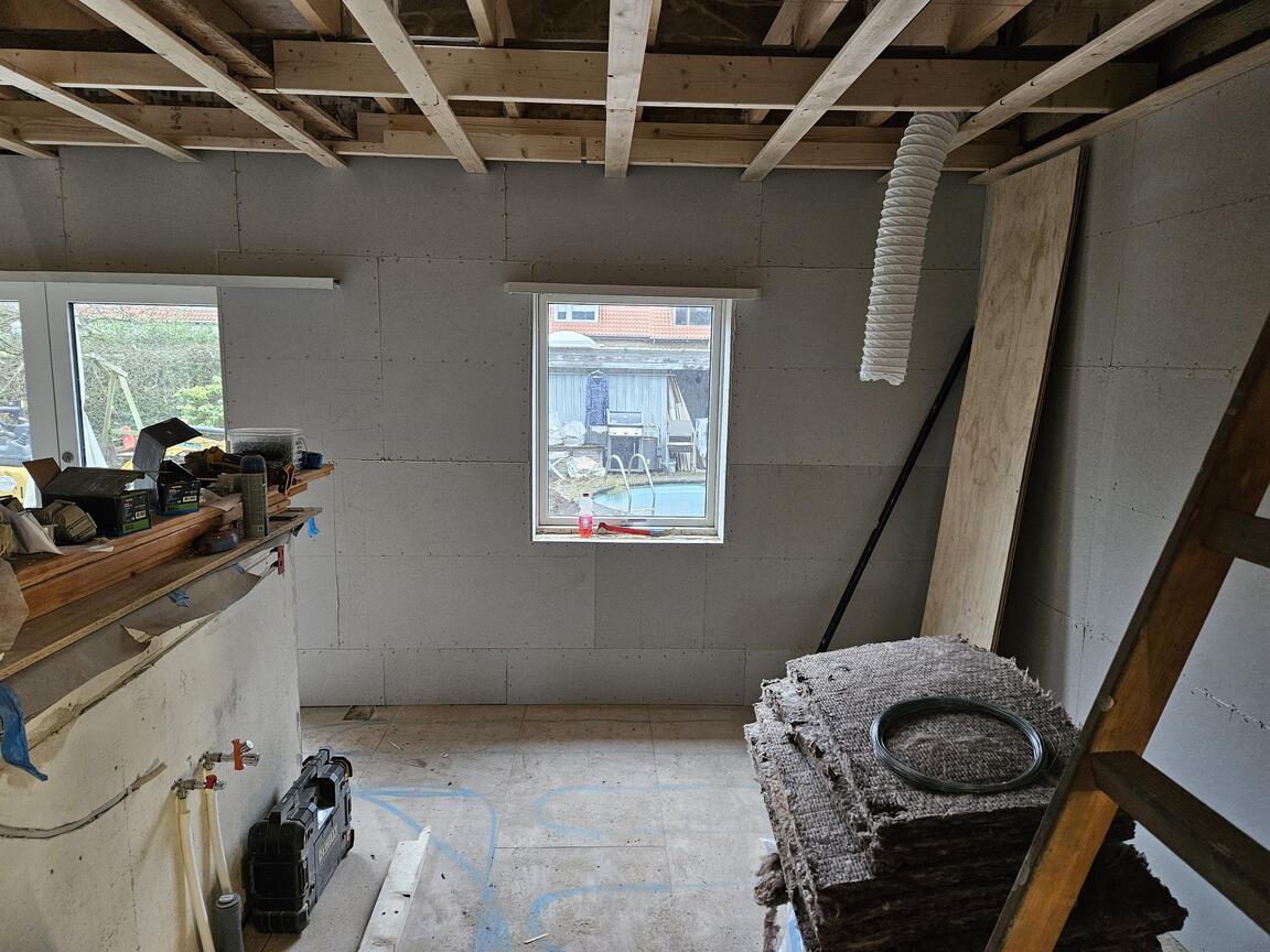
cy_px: 476
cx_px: 635
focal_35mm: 23
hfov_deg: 73.9
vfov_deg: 58.9
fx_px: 844
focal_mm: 5.4
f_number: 1.8
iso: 640
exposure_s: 1/50
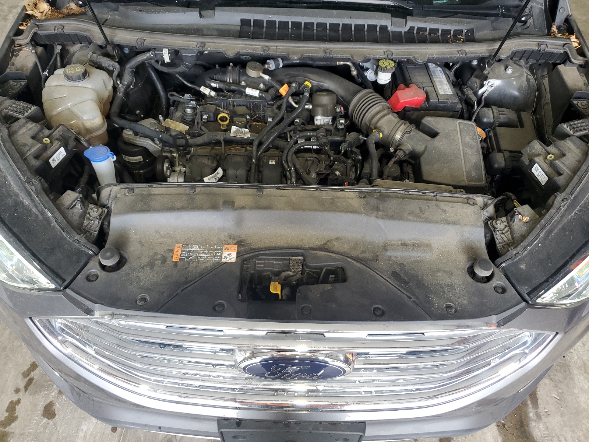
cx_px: 294
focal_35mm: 26
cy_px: 221
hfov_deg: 67.3
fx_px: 442
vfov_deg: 53.1
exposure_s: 1/60.2
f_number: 1.5
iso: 94
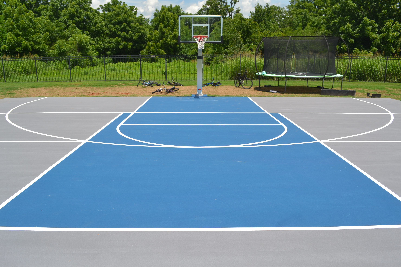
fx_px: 301
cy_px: 134
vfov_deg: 47.9
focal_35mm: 27
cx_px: 200
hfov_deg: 67.4
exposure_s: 1/250
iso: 100
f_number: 8
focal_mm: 18
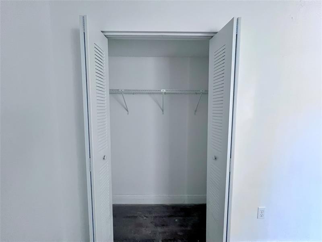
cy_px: 121
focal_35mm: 13
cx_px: 161
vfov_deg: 89.9
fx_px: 121
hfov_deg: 106.2
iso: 500
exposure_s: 1/60
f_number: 1.8
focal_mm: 1.57
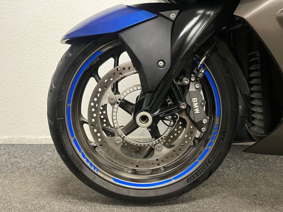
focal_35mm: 26
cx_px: 142
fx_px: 213
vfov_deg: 53.1
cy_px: 106
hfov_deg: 67.3
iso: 400
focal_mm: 5.1
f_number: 1.6
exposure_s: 1/33
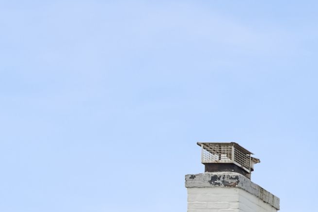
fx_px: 1077
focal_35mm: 122
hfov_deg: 12.3
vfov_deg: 9.9
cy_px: 510
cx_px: 817
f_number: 8
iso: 200
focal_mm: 16
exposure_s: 1/1000
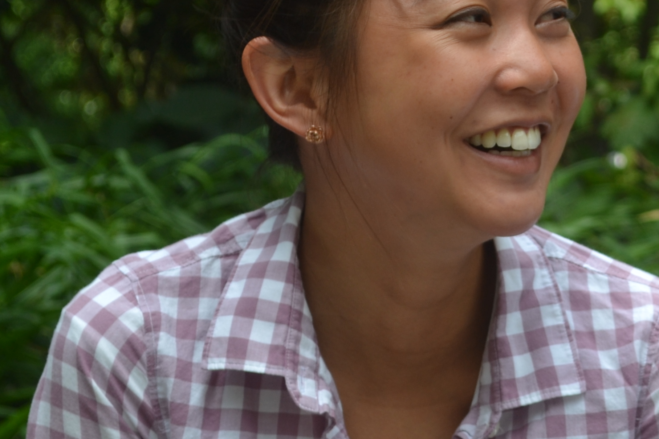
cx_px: 774
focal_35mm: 198
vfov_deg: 6.9
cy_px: 161
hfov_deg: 10.2
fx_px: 3624
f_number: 5.6
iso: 100
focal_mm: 52
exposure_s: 1/125
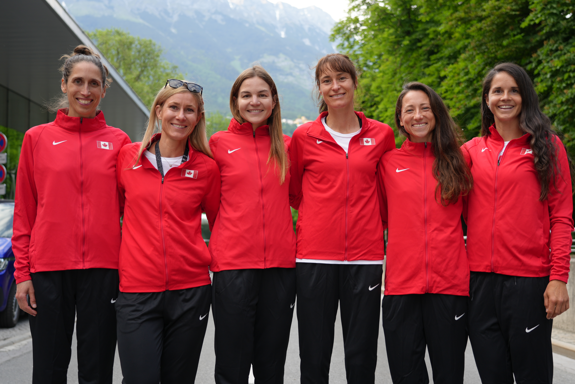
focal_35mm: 46
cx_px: 290
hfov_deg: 42.7
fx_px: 735
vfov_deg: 29.2
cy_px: 189
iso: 160
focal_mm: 42
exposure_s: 1/160
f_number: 4
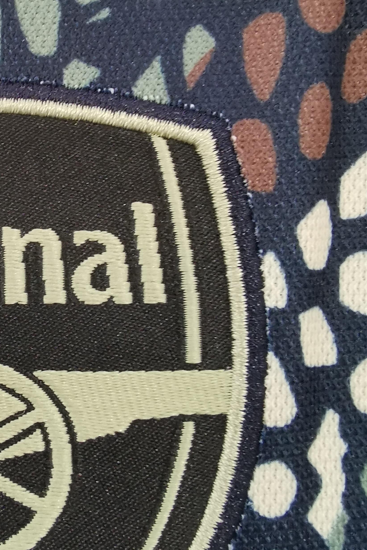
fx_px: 856
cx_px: -21
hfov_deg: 23.0
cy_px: 305
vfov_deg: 35.6
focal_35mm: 56
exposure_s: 1/20
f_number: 2.2
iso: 640
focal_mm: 2.35
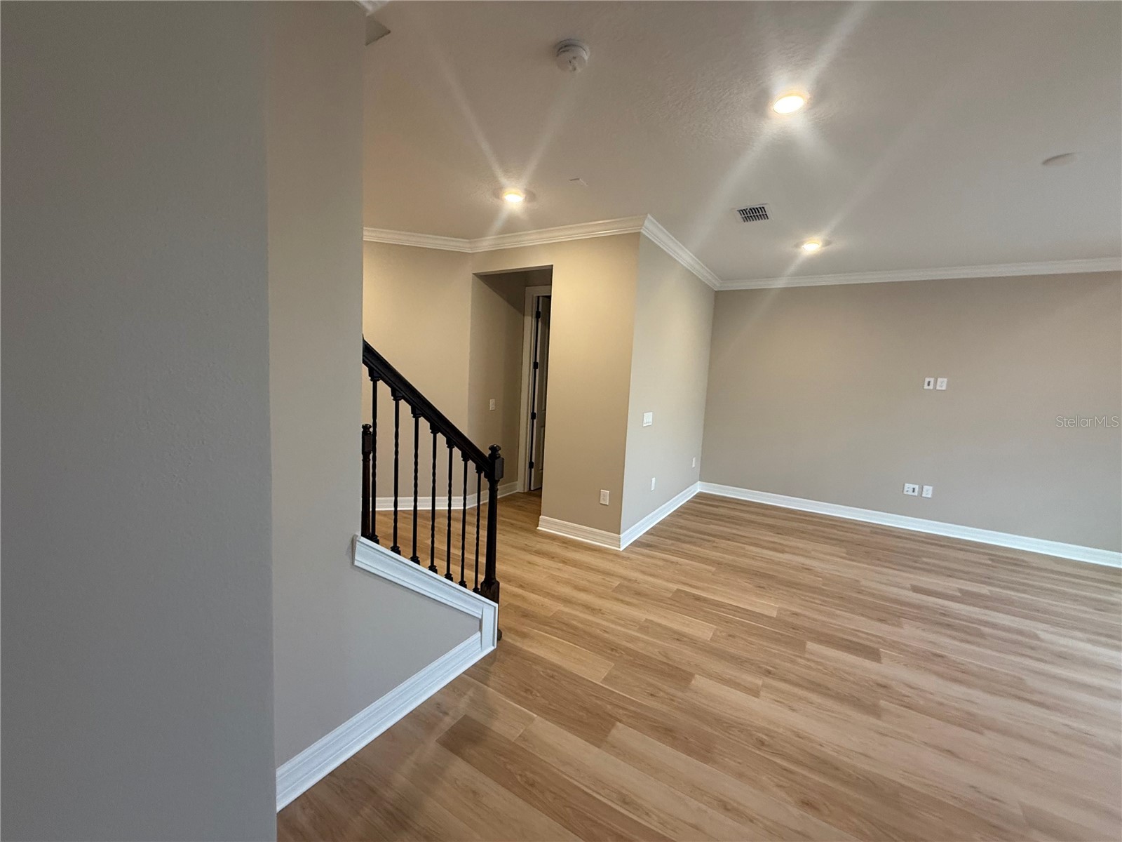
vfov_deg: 85.7
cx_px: 561
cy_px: 421
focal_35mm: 14
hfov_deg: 102.1
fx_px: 454
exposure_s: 1/60
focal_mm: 2.22
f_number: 2.2
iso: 250
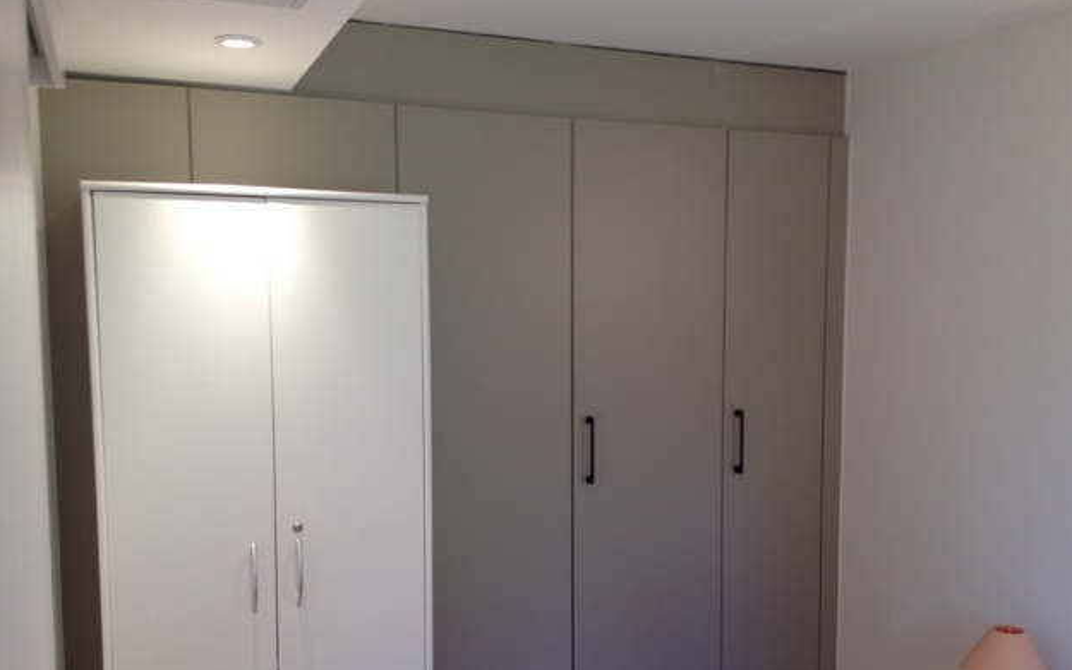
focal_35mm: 38
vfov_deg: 33.5
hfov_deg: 51.5
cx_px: 544
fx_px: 1110
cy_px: 391
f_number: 2.4
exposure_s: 1/20
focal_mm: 4.28
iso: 50
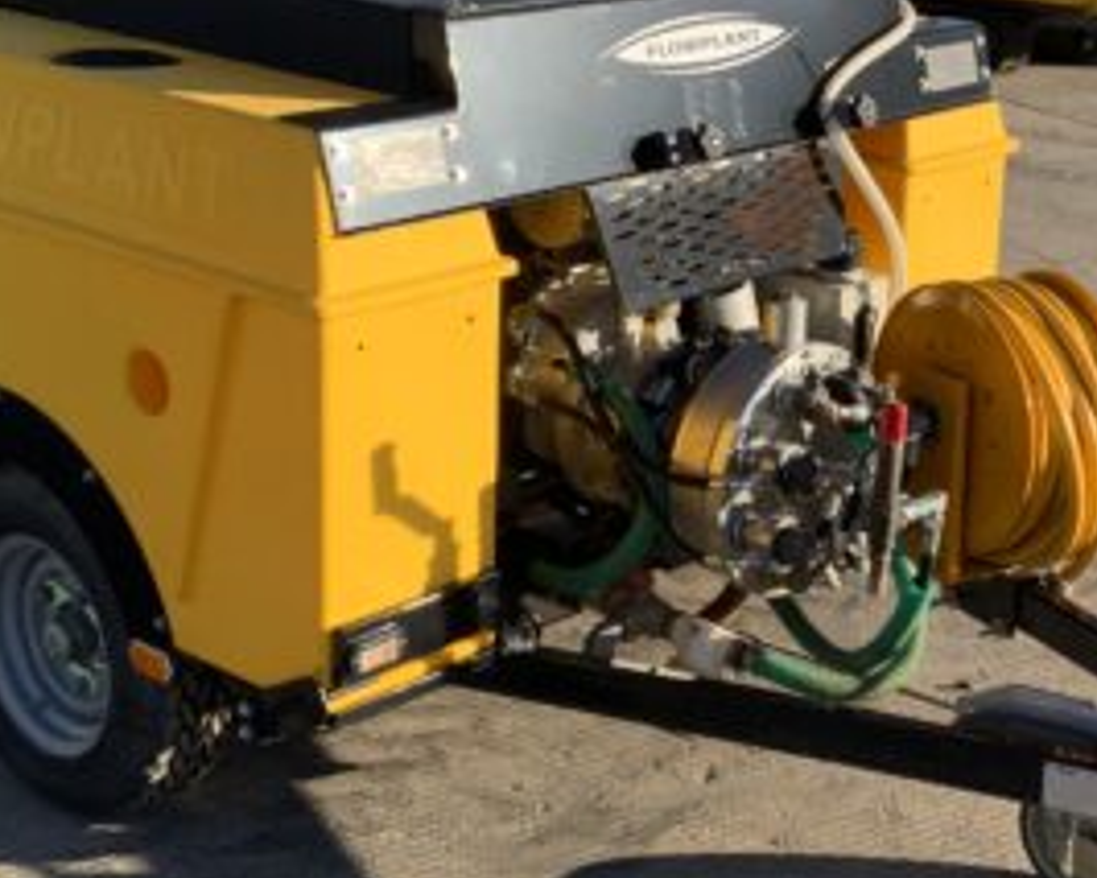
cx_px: 775
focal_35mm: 68
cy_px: 317
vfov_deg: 22.4
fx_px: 2209
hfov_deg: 27.6
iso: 16
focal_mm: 3
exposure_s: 1/1015
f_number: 1.8
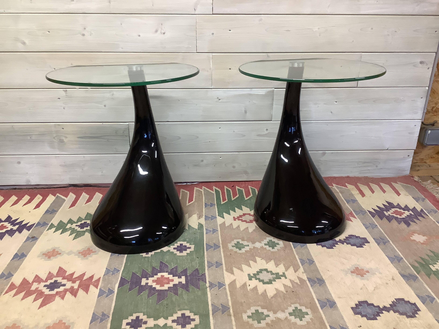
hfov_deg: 58.4
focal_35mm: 31
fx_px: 393
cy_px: 164
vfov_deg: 45.4
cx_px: 220
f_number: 2.4
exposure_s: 1/50
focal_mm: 3.3
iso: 125
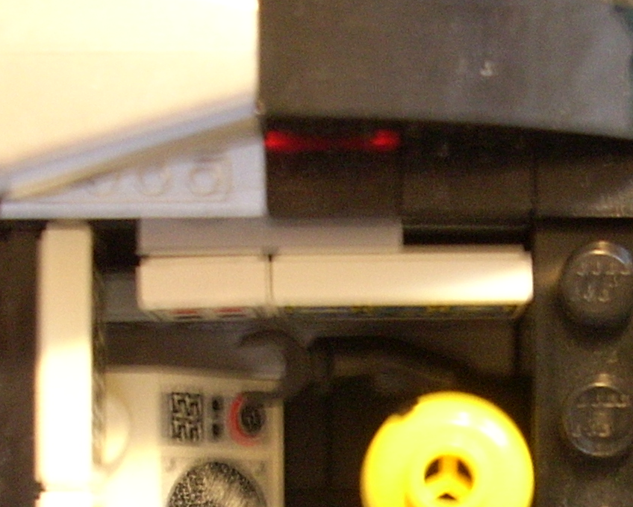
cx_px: 425
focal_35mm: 109
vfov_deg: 14.0
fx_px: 2043
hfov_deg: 17.6
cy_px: 458
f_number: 2.8
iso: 200
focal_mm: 6.2
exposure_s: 1/4.4
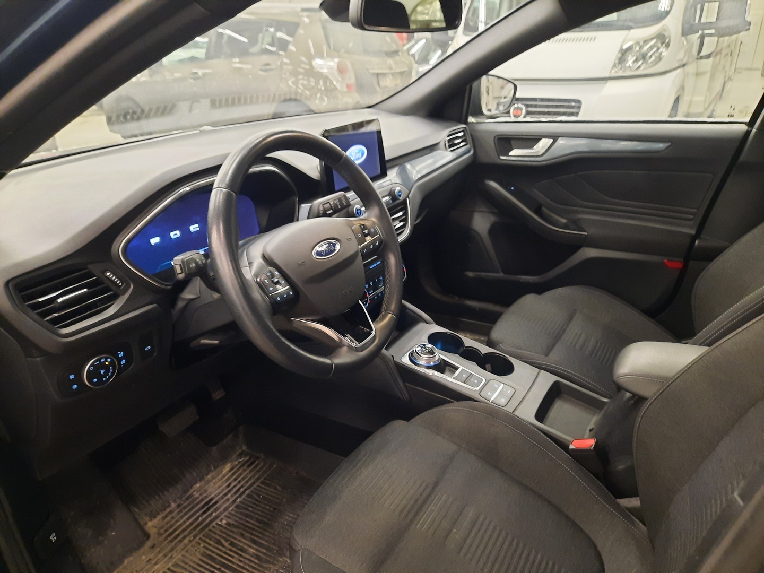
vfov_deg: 54.9
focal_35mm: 25
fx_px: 552
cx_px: 382
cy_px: 286
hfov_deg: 69.4
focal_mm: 4.6
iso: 640
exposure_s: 1/24
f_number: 2
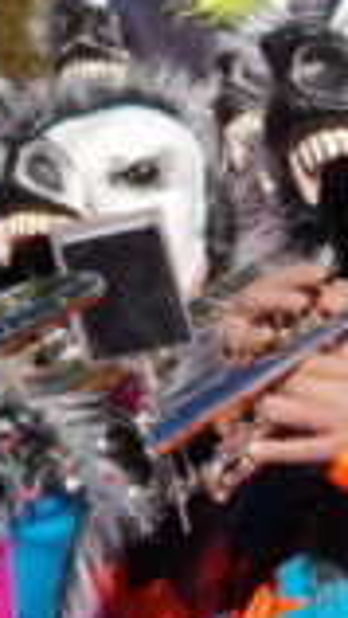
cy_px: 162
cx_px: 356
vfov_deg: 5.6
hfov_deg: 3.1
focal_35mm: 388
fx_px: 6358
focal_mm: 78
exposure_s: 1/250
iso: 200
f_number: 13
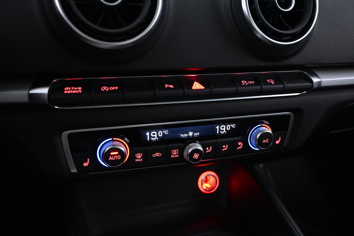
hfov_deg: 61.9
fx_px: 295
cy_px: 118
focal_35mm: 30
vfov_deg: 43.6
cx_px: 177
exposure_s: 1/30
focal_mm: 20
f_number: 4
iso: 3600
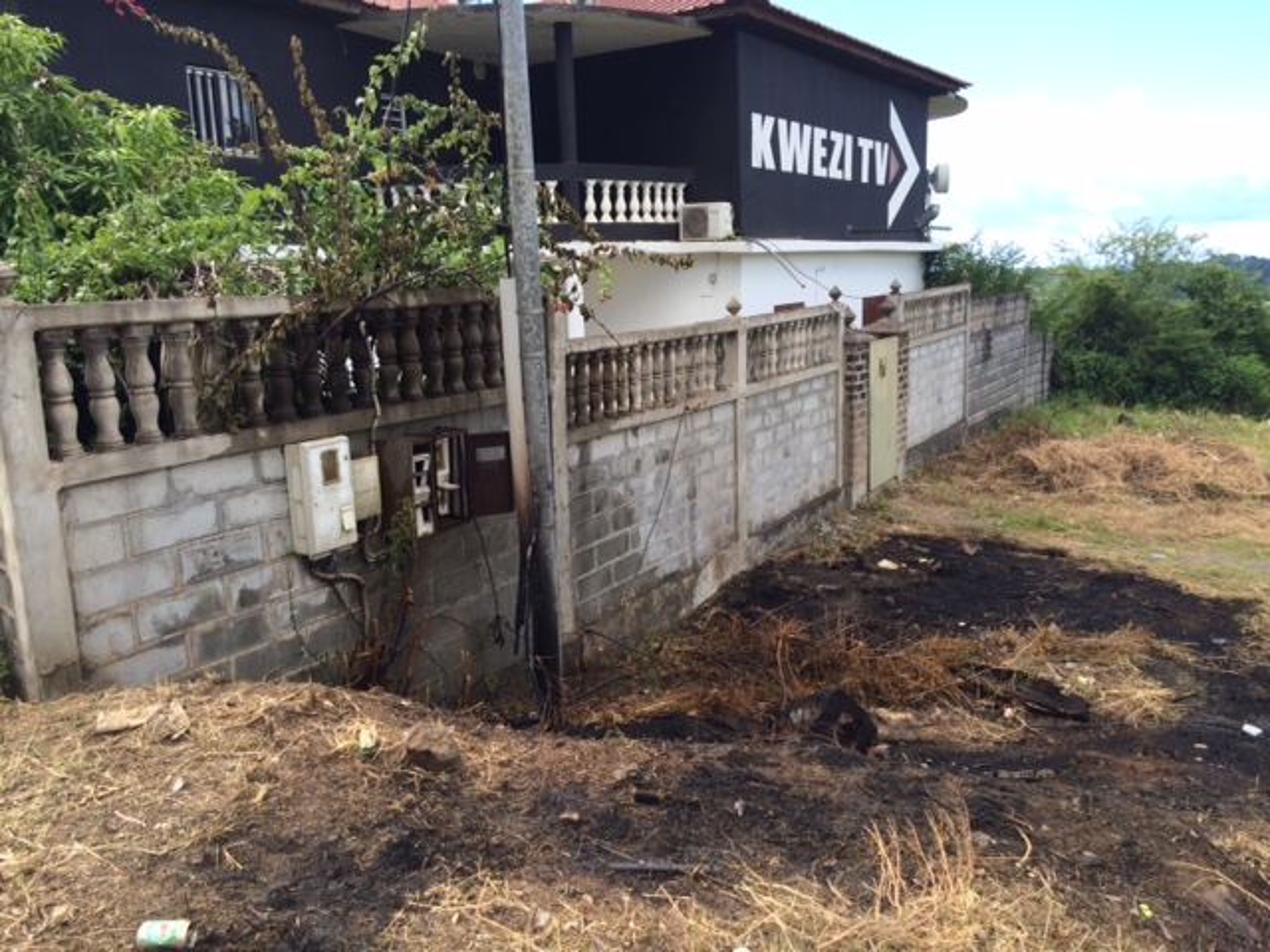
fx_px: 1064
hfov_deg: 61.7
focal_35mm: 29
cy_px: 476
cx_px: 635
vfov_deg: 48.2
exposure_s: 1/488
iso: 32
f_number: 2.2
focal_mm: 4.15
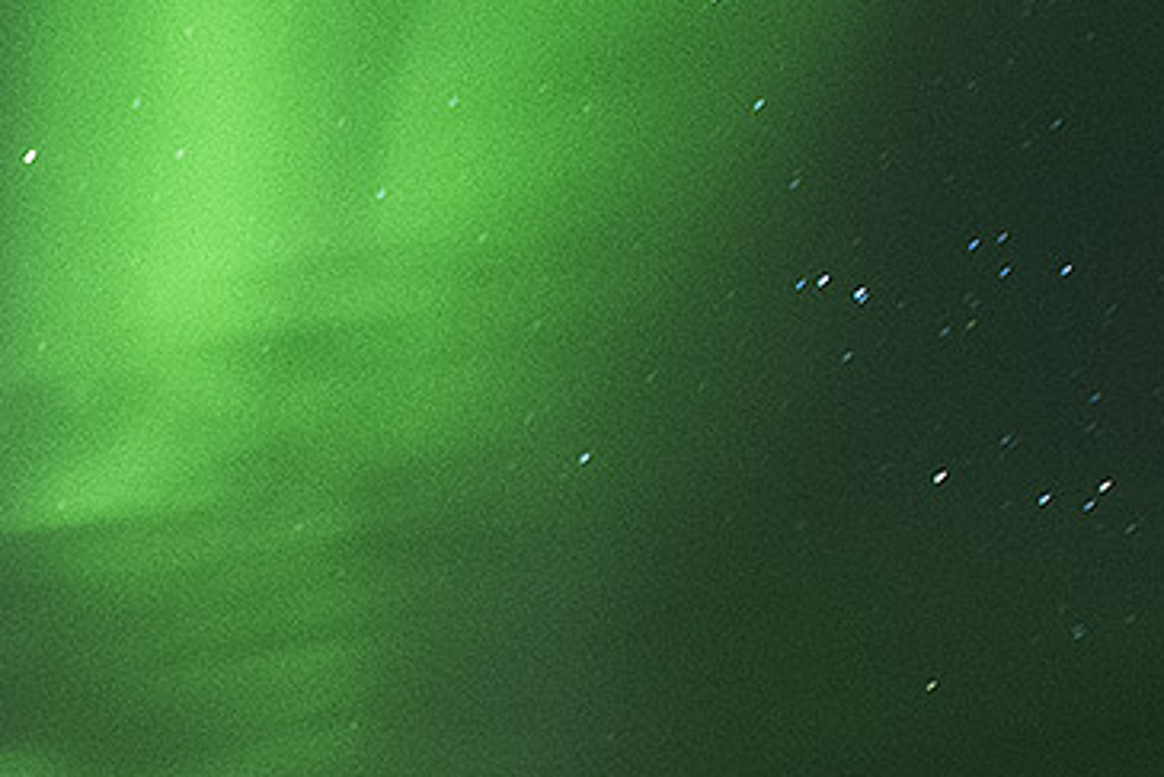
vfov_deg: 13.7
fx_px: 2491
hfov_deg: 17.2
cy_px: 1770
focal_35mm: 77
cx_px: -1282
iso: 4000
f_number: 2.8
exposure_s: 13
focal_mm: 14
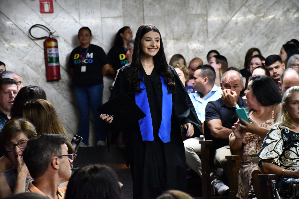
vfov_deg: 10.8
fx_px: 1055
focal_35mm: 127
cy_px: 100
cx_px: 150
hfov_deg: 16.1
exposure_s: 1/80
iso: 12800
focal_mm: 85
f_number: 5.3
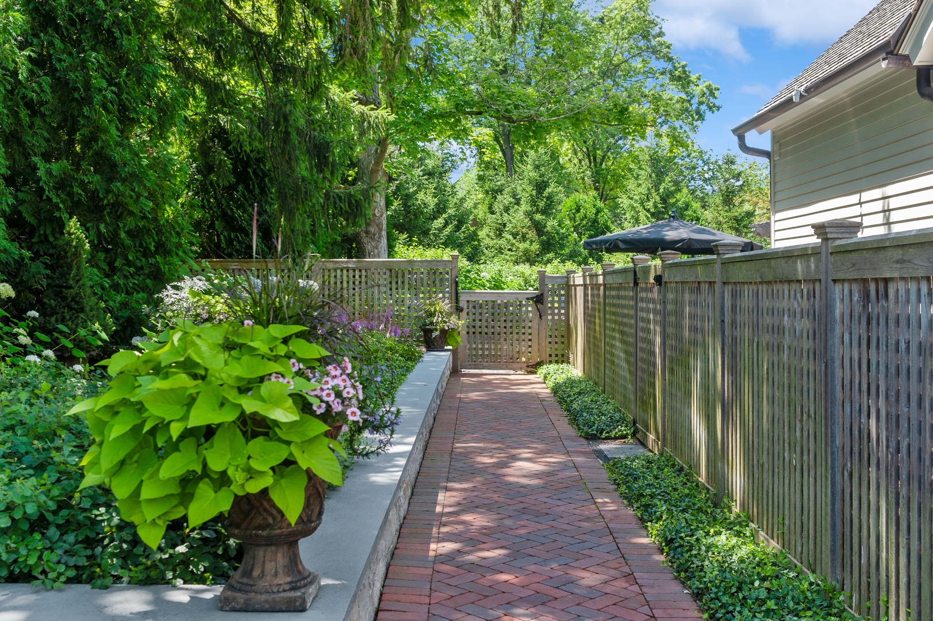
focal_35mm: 38
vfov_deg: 35.0
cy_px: 310
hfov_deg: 50.7
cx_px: 466
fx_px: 984
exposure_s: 1/125
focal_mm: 38
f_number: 8
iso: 200
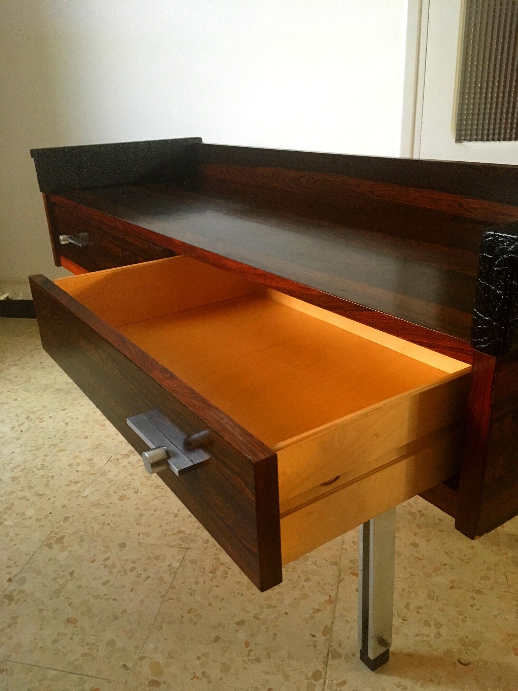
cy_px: 346
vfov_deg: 61.7
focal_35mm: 29
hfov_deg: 48.2
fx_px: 579
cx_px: 259
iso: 200
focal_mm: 4.15
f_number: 2.2
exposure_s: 1/33
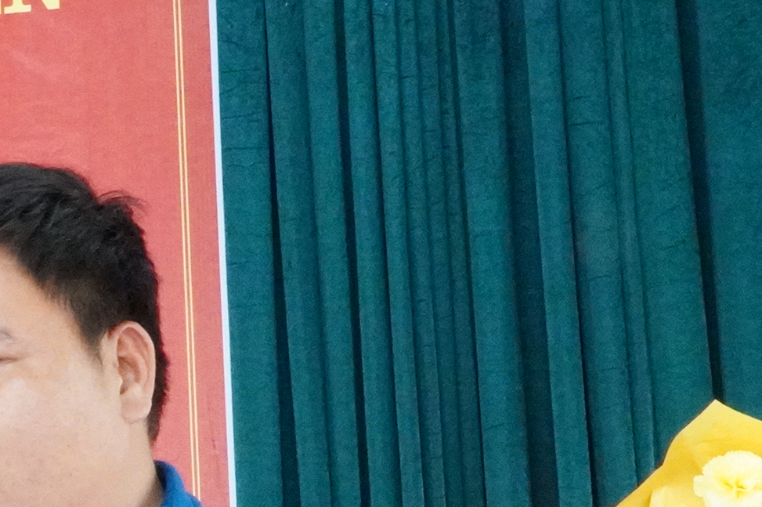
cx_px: -248
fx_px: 2157
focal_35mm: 102
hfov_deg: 18.5
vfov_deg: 13.2
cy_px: 527
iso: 10000
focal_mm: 22
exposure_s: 1/15
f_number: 20
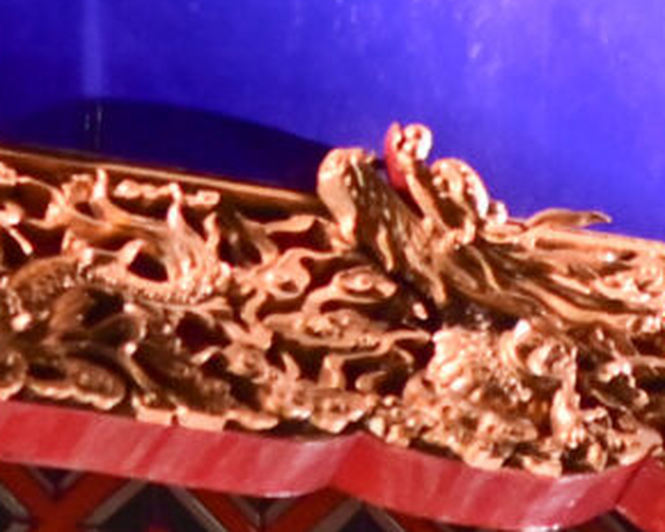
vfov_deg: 1.8
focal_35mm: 868
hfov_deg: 2.2
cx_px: -163
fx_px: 17083
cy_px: -1017
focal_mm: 105
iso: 1600
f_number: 2.5
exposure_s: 1/125
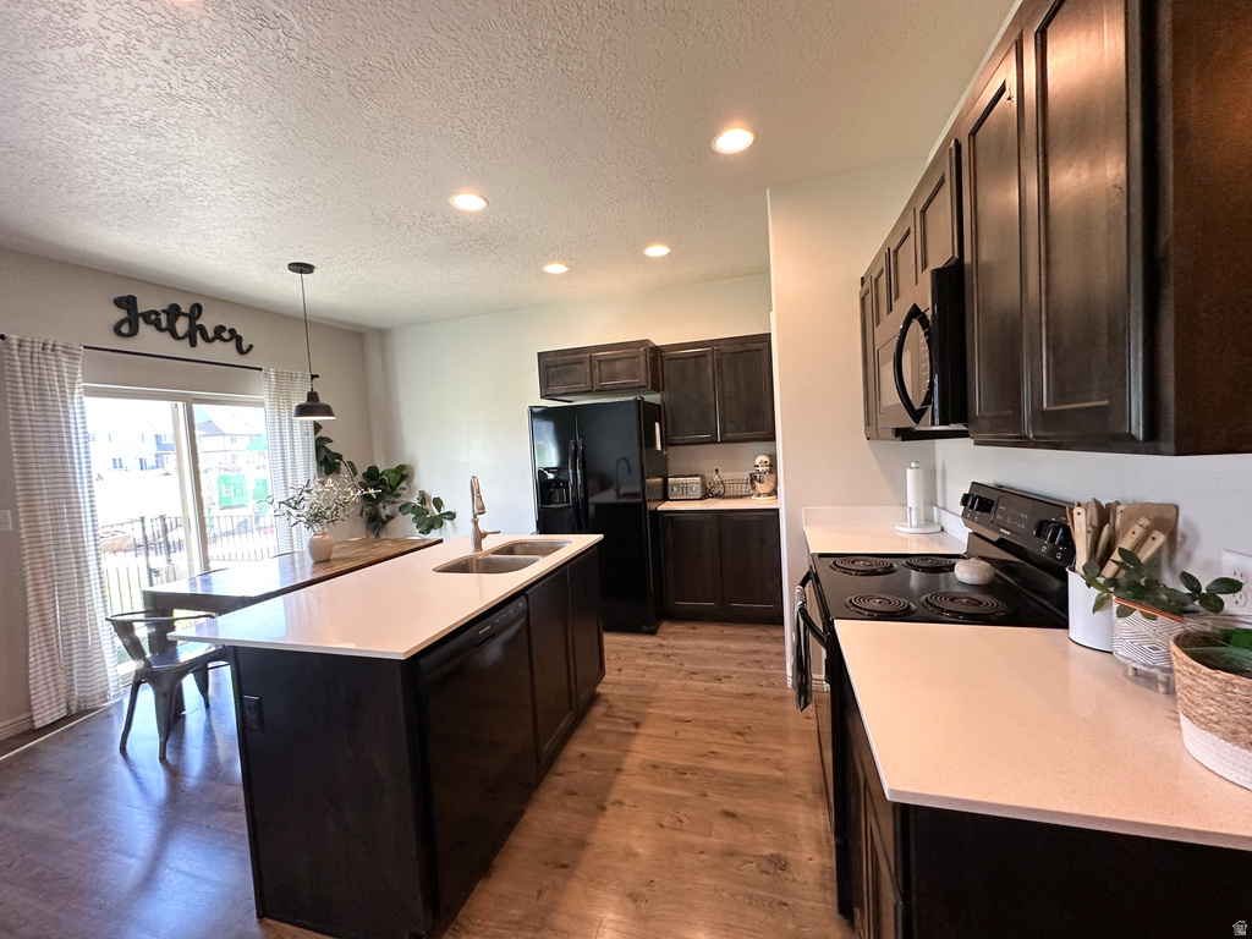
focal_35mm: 14
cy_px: 470
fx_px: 506
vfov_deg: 85.7
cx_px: 626
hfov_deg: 102.1
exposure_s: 1/120
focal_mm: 2.22
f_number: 2.2
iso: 320
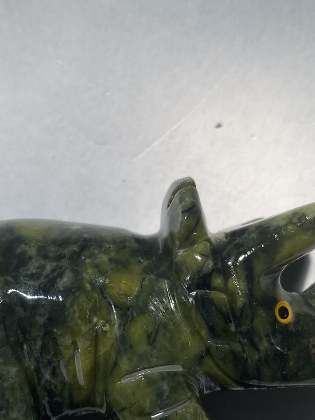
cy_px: 322
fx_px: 655
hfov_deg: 26.9
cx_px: 102
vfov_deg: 34.7
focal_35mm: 54
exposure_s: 1/284
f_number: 1.8
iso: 32
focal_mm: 4.25
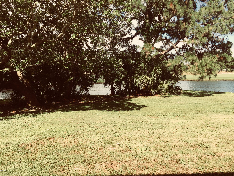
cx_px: 117
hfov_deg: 61.7
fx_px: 196
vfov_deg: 48.2
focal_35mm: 29
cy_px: 88
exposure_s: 1/706
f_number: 2.2
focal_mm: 4.15
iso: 32
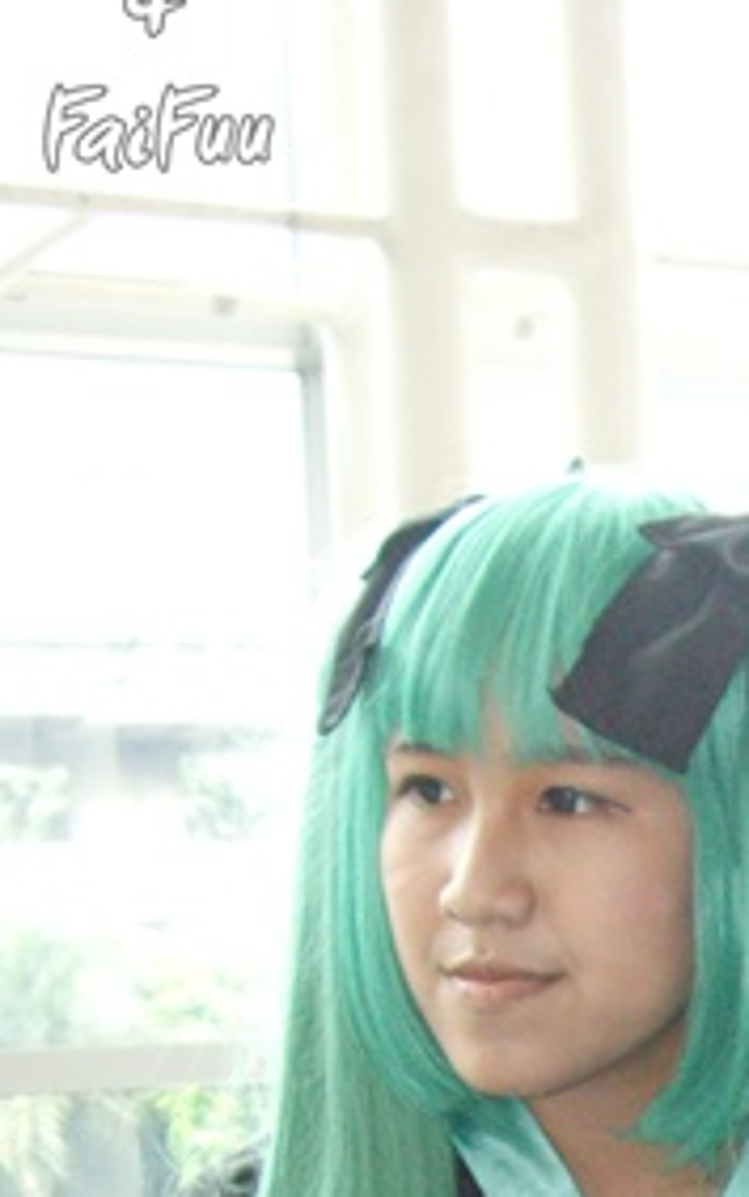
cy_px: 1421
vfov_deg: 17.5
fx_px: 3721
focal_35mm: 114
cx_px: 1155
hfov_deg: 11.0
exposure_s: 1/50
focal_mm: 7.9
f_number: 2.8
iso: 400
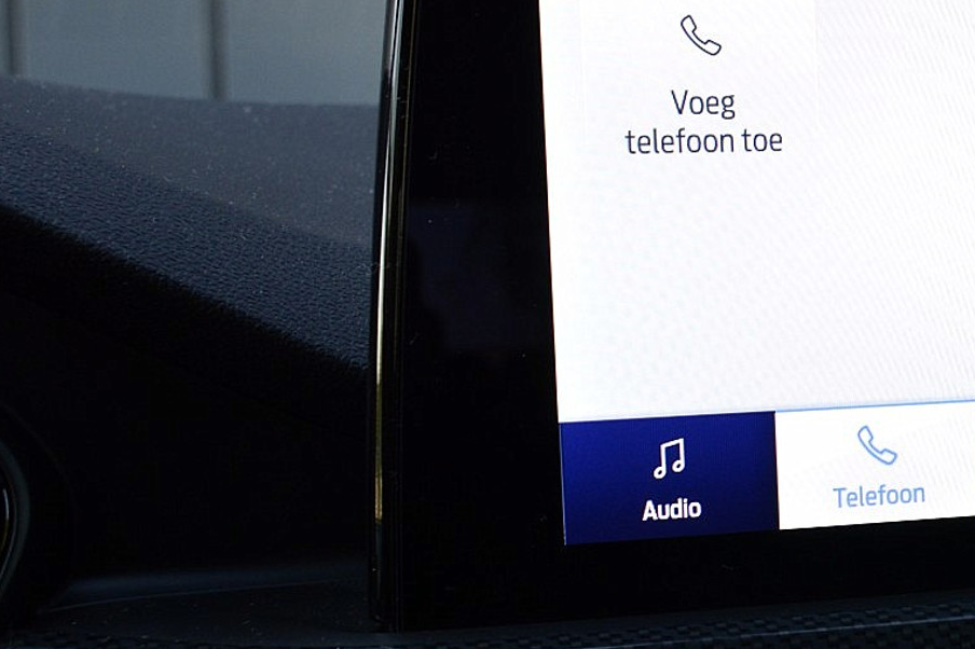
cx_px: 960
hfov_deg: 22.8
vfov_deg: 15.9
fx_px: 2330
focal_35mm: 86
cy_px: 395
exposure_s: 1/60
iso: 450
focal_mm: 27
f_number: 8
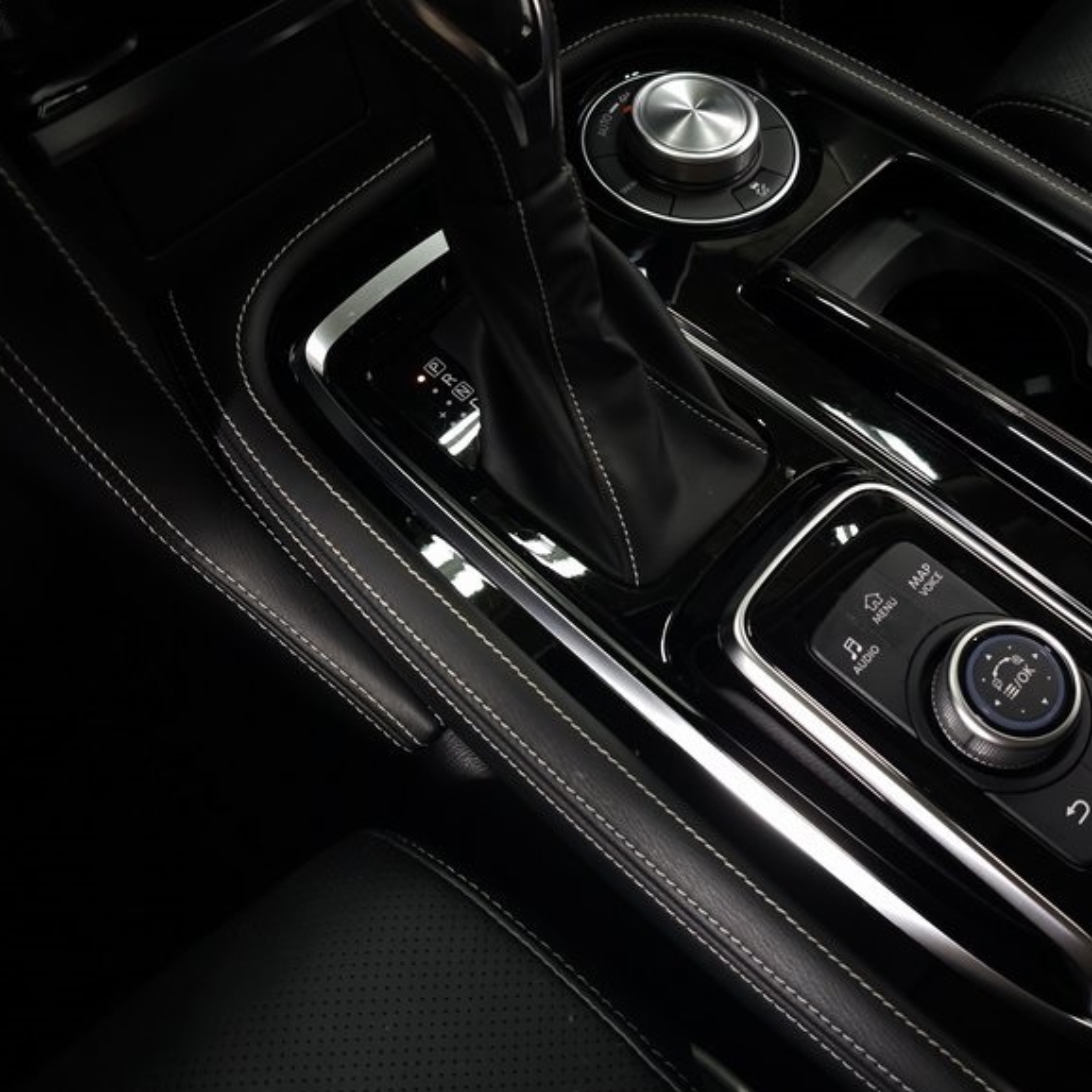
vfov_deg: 46.0
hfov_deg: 45.1
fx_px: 1285
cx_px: 763
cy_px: 514
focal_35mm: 36
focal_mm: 6.3
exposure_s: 1/60
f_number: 1.7
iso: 200
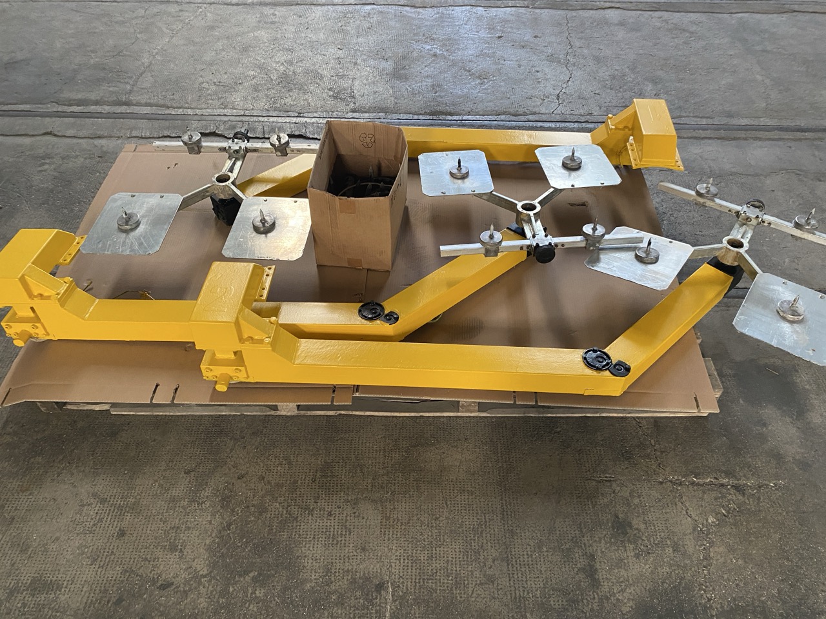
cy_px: 310
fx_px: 620
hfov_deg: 67.3
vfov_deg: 53.1
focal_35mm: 26
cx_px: 413
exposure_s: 1/60
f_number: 1.8
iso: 400
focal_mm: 4.25
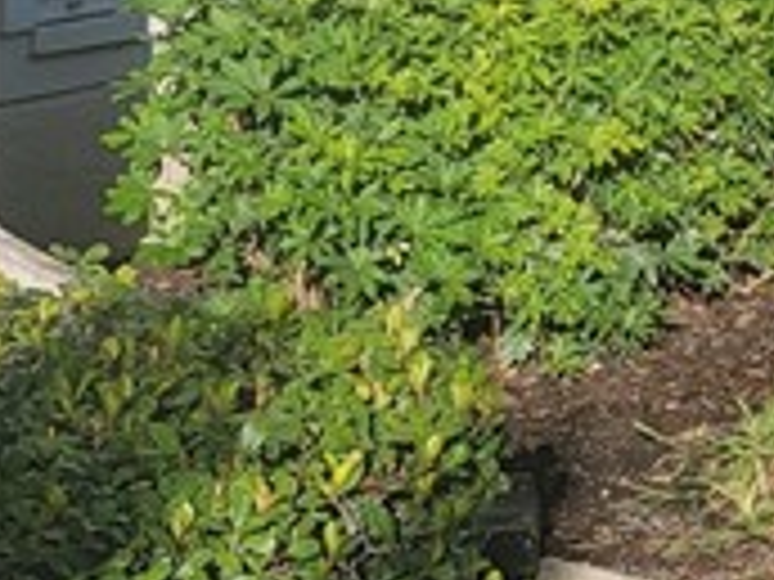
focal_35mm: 143
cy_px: -625
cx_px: 909
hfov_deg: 13.5
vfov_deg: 9.6
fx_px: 3197
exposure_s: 1/857
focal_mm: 6.7
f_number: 1.8
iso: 16
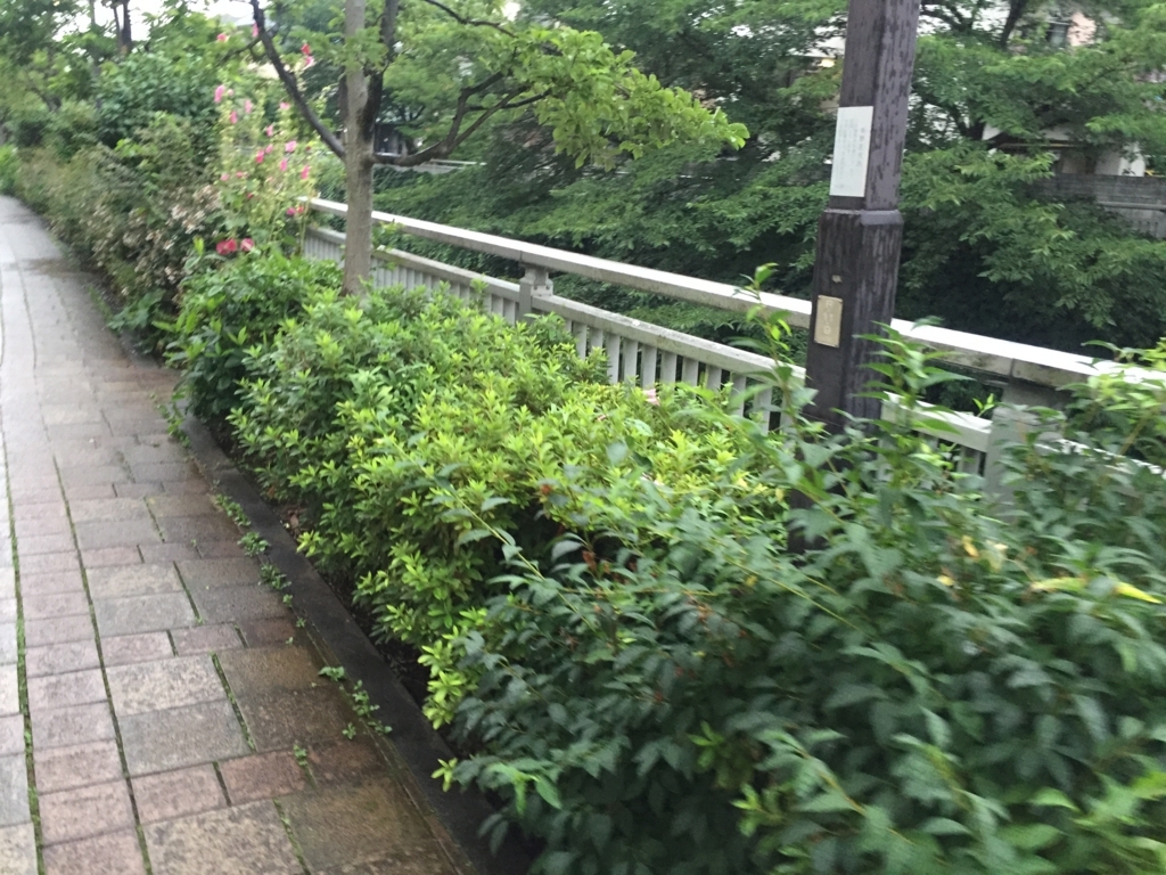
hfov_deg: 61.7
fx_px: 977
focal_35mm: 29
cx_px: 583
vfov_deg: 48.2
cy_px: 438
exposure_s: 1/30
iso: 125
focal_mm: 4.15
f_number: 2.2
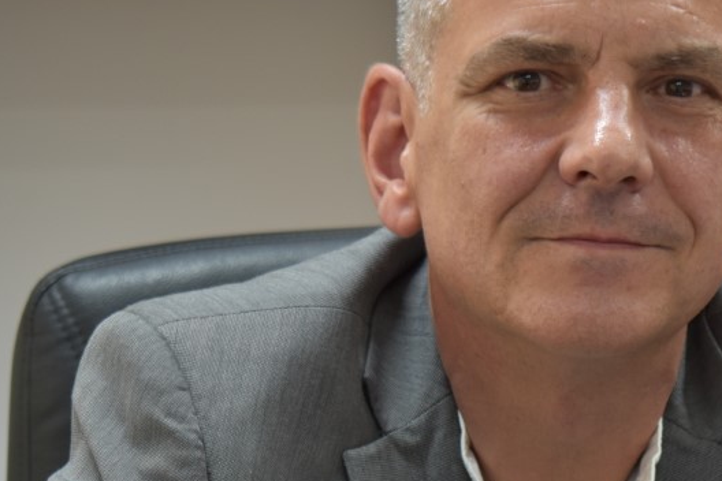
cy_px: 403
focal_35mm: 157
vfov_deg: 8.7
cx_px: 671
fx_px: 3148
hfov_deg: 13.0
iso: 400
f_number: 5.3
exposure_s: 1/60
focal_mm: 48
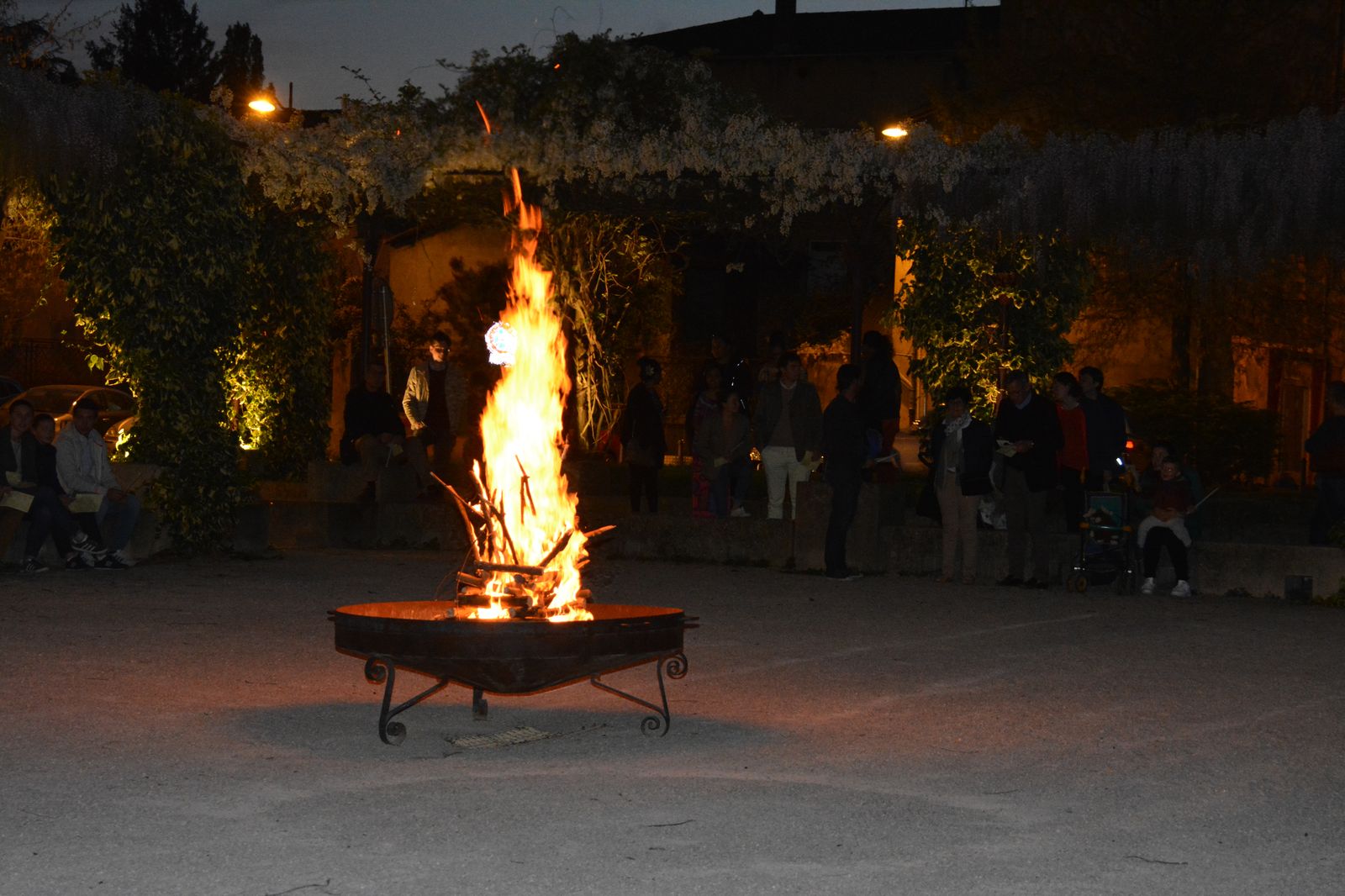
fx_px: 2913
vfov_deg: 17.5
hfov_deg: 26.0
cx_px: 672
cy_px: 448
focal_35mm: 78
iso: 3200
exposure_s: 1/60
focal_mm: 52
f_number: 5.3
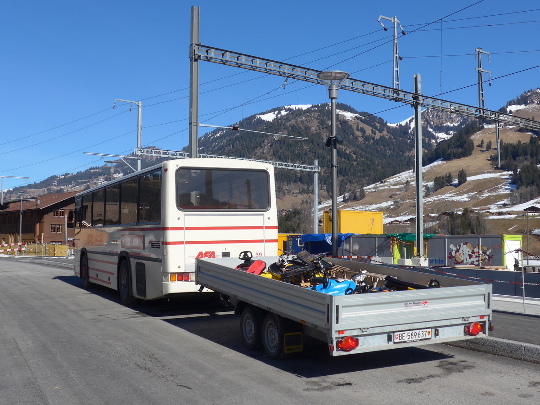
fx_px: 640
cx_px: 270
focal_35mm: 41
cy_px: 202
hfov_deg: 45.8
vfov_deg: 35.1
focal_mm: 8.4
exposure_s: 1/2000
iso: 80
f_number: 3.2
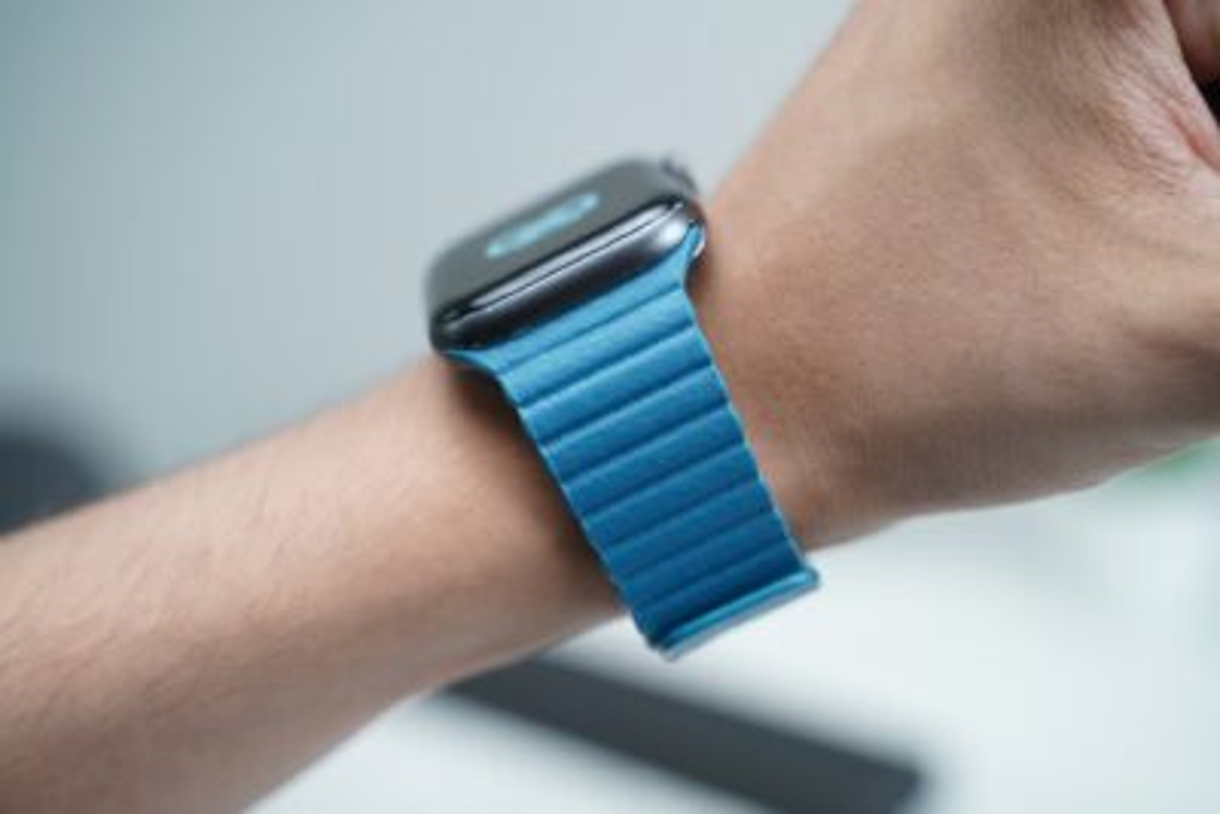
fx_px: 1864
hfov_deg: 36.2
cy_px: 407
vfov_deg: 24.6
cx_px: 610
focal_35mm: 55
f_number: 4
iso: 3200
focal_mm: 55
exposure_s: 1/100
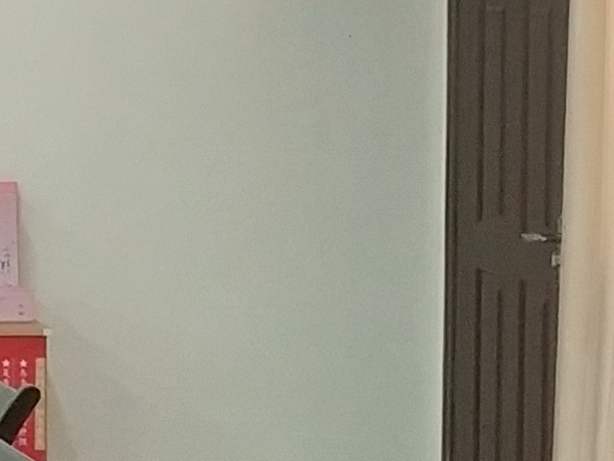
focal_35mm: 214
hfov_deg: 8.3
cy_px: 43
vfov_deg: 6.9
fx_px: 3797
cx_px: -973
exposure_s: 1/20
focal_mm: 4.5
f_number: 2
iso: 365
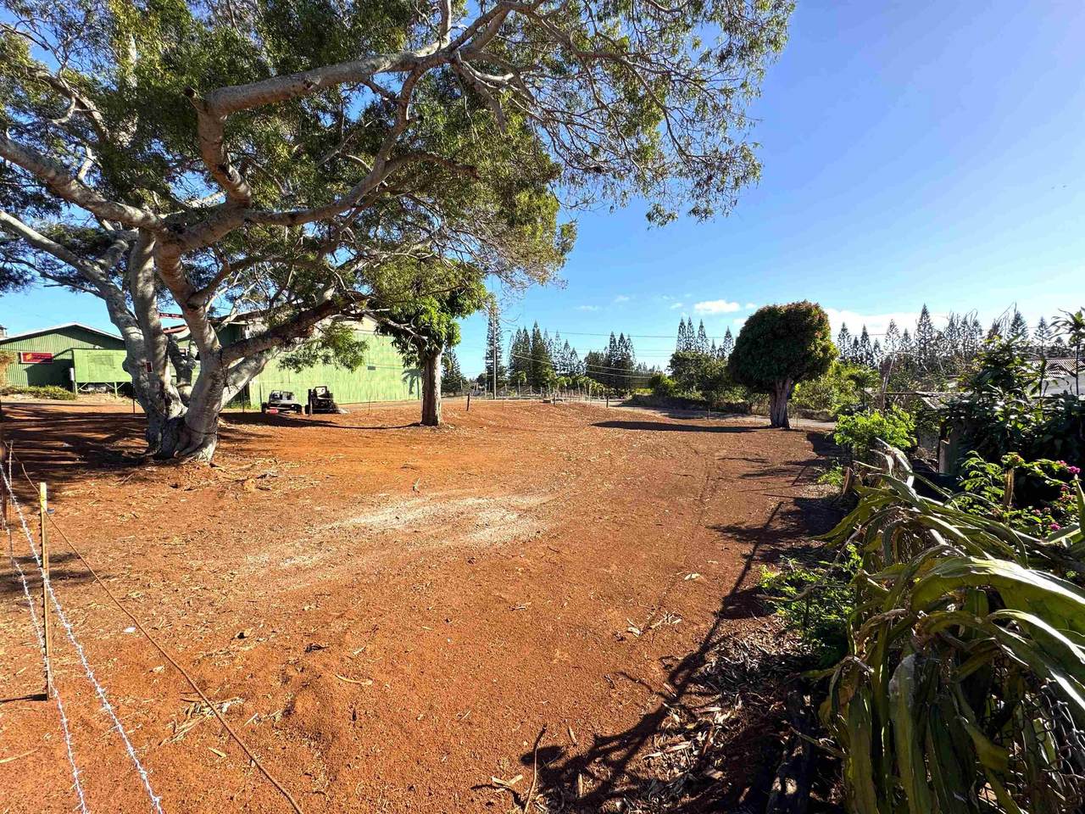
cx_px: 542
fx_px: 439
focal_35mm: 14
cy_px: 407
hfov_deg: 102.1
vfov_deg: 85.7
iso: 40
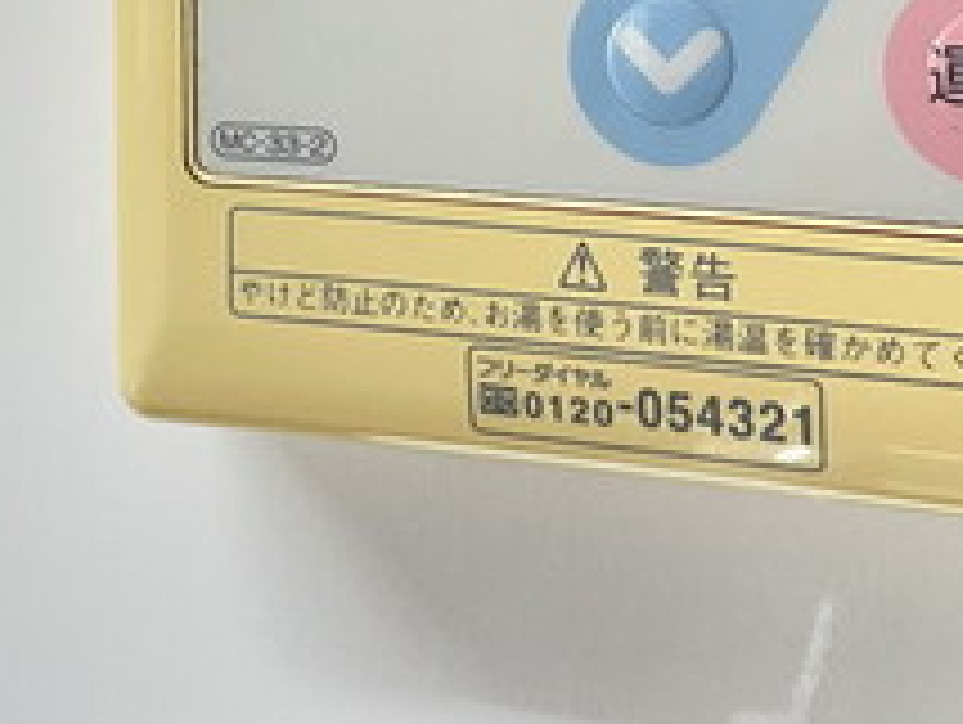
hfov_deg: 28.5
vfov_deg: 20.7
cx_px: 490
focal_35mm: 68
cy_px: -67
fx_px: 1894
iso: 125
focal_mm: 4.2
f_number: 1.6
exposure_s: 1/90
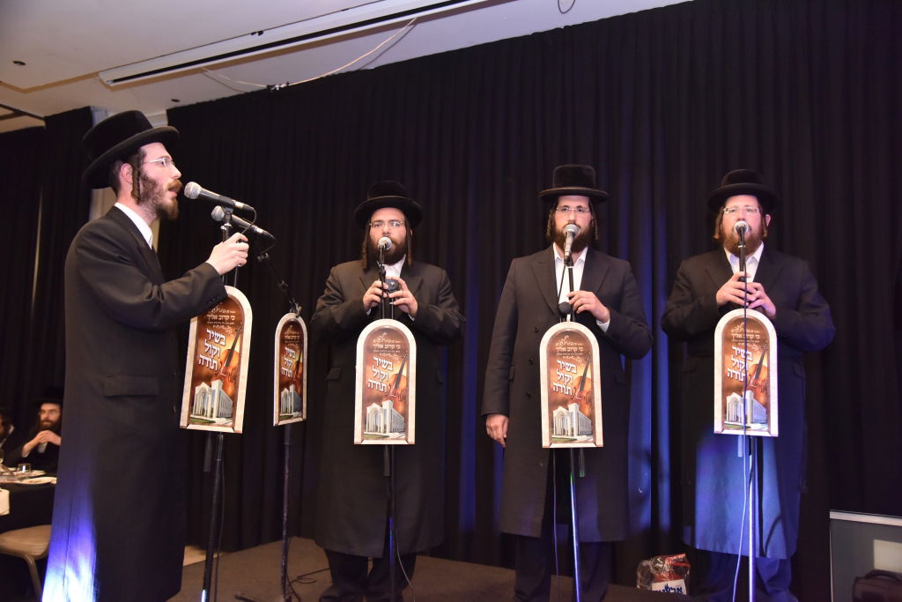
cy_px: 301
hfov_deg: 61.9
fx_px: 752
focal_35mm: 30
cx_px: 451
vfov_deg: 43.6
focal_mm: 30
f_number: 4
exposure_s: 1/100
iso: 1600
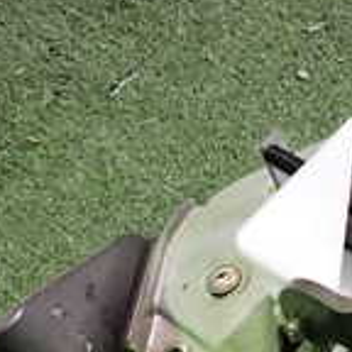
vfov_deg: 18.9
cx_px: 467
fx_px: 1058
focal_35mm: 92
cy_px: 181
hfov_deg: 17.6
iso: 400
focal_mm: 4.5
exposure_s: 1/30
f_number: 2
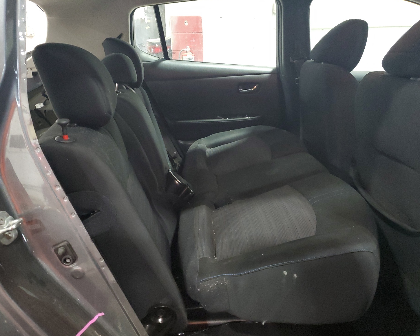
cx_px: 216
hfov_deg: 62.2
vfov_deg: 51.5
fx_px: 348
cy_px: 167
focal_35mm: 28
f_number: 1.5
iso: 310
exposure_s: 1/40
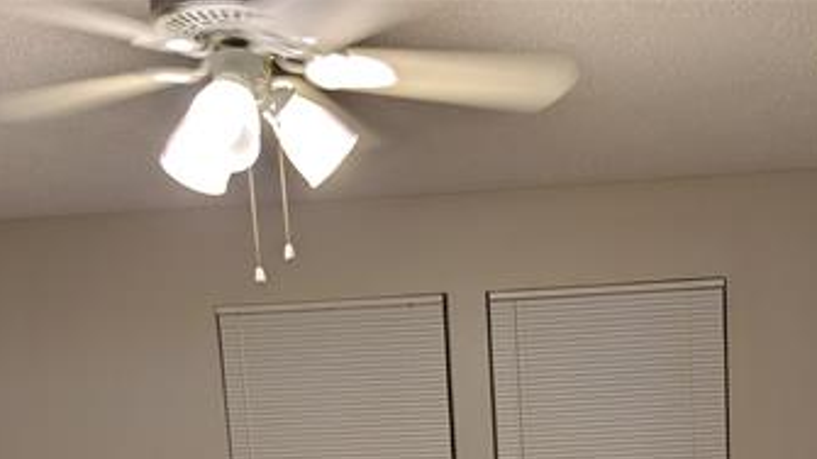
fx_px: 1083
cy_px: 584
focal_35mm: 50
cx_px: 537
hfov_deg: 40.9
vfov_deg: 21.7
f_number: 1.8
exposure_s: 1/12.5
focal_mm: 5.56
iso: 205
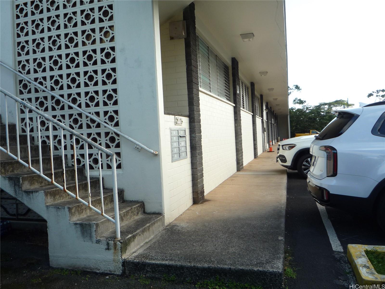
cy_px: 144
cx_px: 192
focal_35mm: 30
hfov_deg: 60.0
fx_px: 334
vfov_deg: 46.8
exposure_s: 1/125
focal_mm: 5.2
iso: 100
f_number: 4
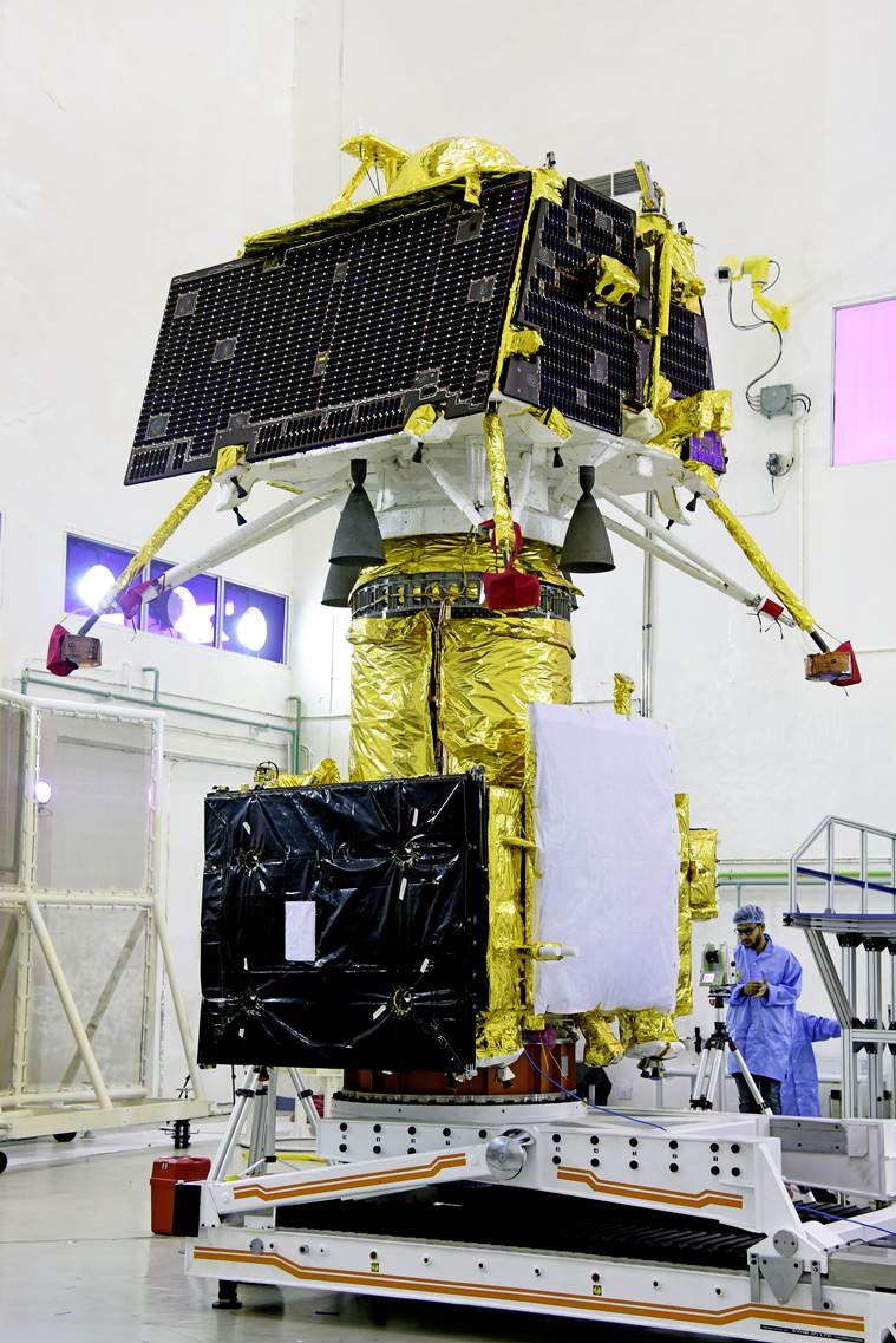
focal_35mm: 40
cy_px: 672
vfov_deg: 48.4
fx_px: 1492
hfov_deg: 33.4
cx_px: 448
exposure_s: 1/13
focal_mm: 40
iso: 400
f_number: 4.5
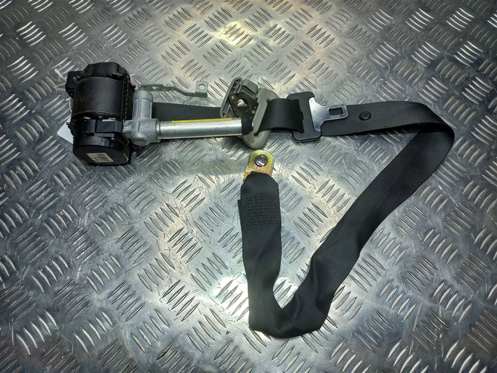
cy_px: 186
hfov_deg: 69.4
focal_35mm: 25
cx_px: 248
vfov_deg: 54.9
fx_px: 359
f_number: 1.8
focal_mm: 4.6
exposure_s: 1/100
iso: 25
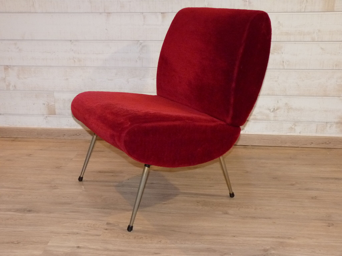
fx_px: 405
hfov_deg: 45.8
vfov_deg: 35.1
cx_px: 171
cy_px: 128
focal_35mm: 41
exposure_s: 1/30
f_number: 3
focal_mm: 7.3
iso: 400
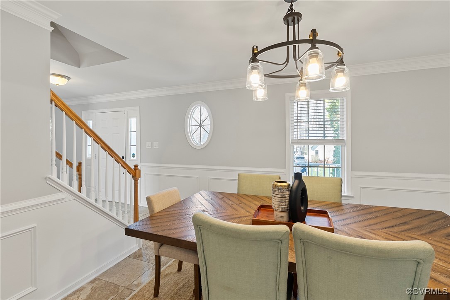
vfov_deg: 73.8
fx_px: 200
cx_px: 225
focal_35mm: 16
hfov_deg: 96.7
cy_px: 150
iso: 800
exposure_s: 1/10
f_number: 8
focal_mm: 16
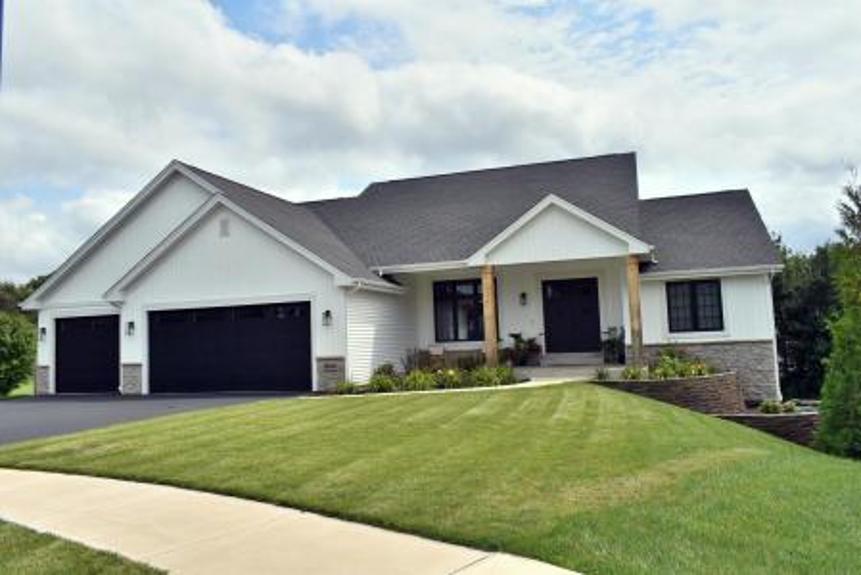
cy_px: 288
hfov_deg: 67.3
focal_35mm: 27
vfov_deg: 48.0
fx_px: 646
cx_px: 430
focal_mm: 18
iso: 100
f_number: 13
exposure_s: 1/200
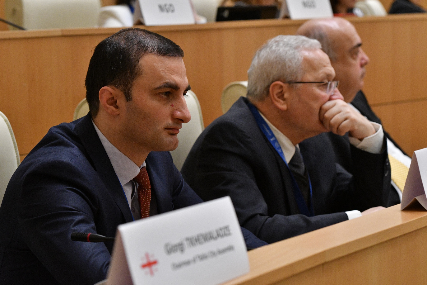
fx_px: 1601
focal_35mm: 135
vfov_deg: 10.2
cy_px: 142
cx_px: 214
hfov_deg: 15.2
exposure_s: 1/125
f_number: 5.6
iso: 2500
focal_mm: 90
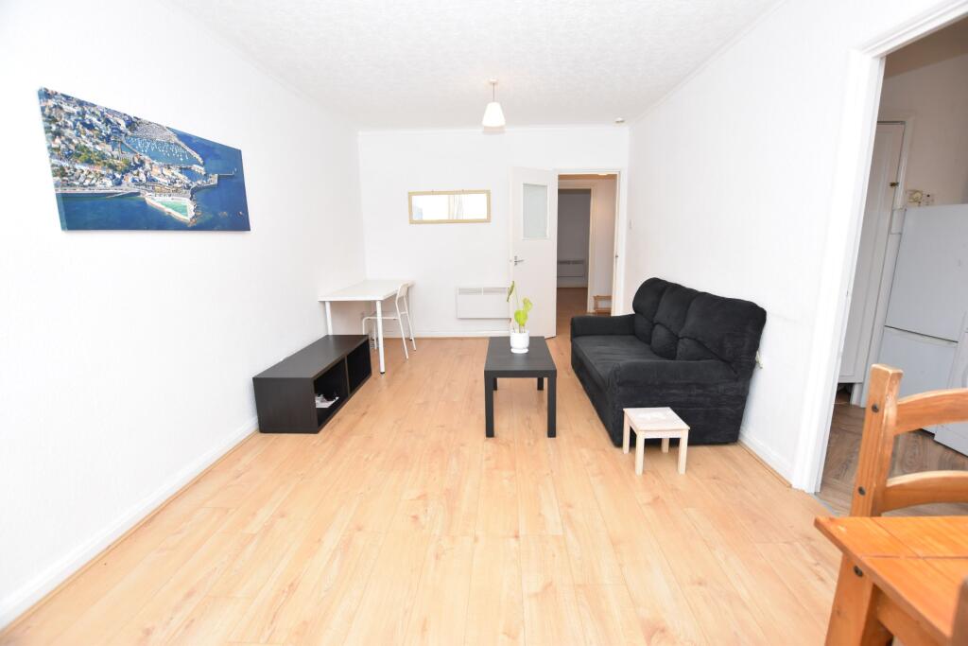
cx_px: 484
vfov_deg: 77.3
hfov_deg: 100.4
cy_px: 323
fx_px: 403
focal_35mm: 15
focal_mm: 10
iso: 800
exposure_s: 1/125
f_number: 4
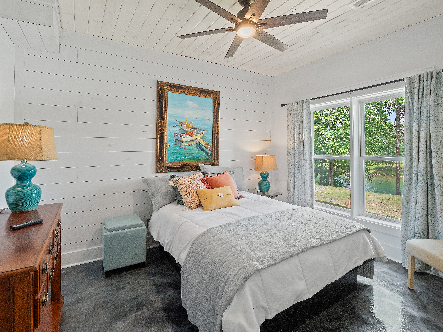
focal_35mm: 16
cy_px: 166
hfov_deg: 94.5
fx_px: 205
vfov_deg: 78.1
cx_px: 222
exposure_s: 1/25
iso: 400
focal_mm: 8
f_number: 5.6
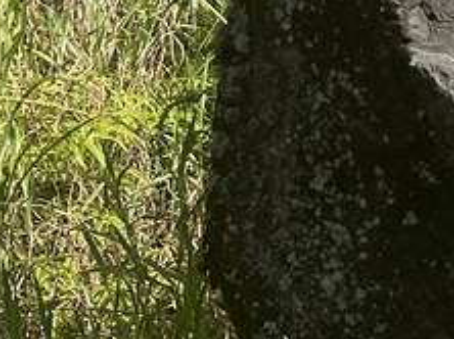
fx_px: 1965
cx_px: 1178
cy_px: -312
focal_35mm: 150
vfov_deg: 9.3
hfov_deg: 10.7
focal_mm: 5.7
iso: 50
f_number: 1.5
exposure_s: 1/2762
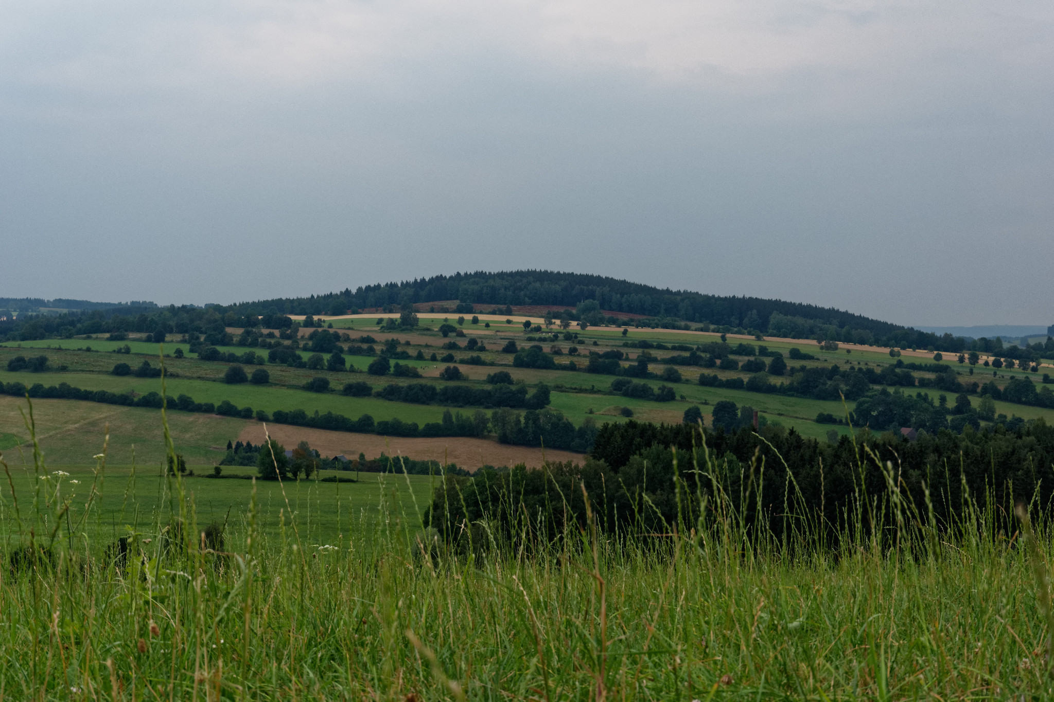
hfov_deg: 33.4
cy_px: 351
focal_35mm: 60
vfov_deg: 22.6
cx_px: 527
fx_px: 1756
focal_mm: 40
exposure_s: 1/80
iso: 400
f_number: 13
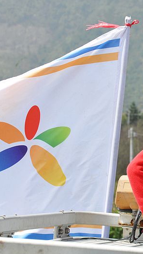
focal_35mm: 167
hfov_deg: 7.2
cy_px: 127
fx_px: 1125
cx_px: 160
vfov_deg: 12.9
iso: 400
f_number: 10
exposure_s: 1/400
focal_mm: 70
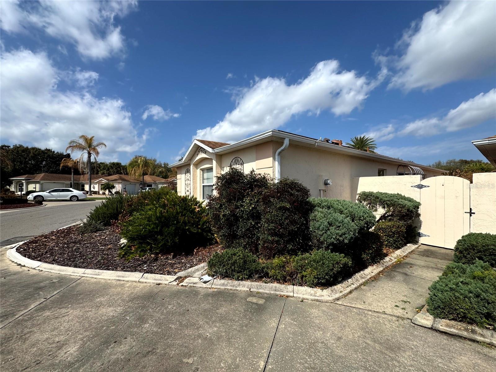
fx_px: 201
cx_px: 248
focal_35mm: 14
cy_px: 186
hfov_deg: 102.1
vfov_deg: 85.7
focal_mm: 2.22
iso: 50
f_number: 2.2
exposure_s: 1/2342
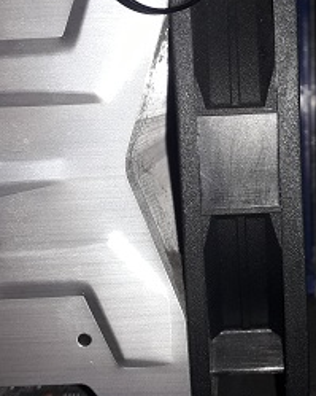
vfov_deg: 35.3
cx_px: 245
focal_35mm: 53
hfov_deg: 28.1
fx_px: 620
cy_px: 176
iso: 40
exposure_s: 1/325
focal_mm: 3.6
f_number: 1.9
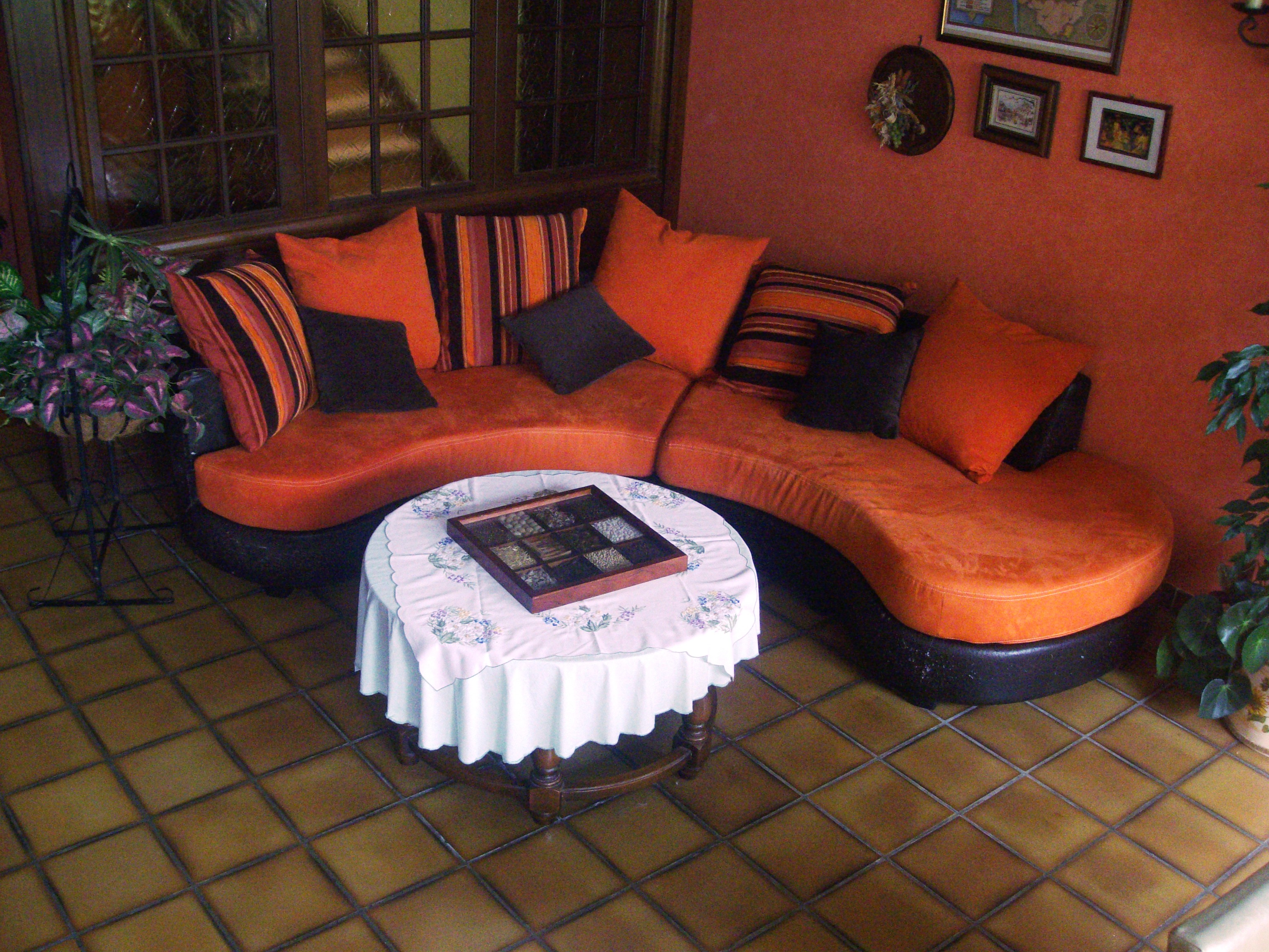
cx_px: 634
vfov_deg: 39.7
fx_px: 1320
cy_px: 476
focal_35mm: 36
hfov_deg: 51.4
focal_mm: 6
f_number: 2.7
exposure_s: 1/50
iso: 248
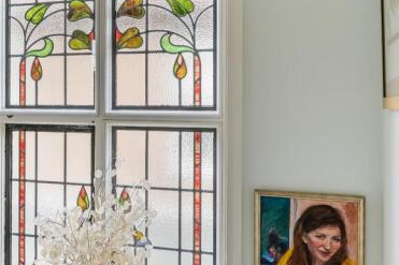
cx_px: 61
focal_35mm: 53
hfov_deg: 35.9
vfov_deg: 25.5
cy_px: 135
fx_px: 587
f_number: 4
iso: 400
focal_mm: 30
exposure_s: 1/160
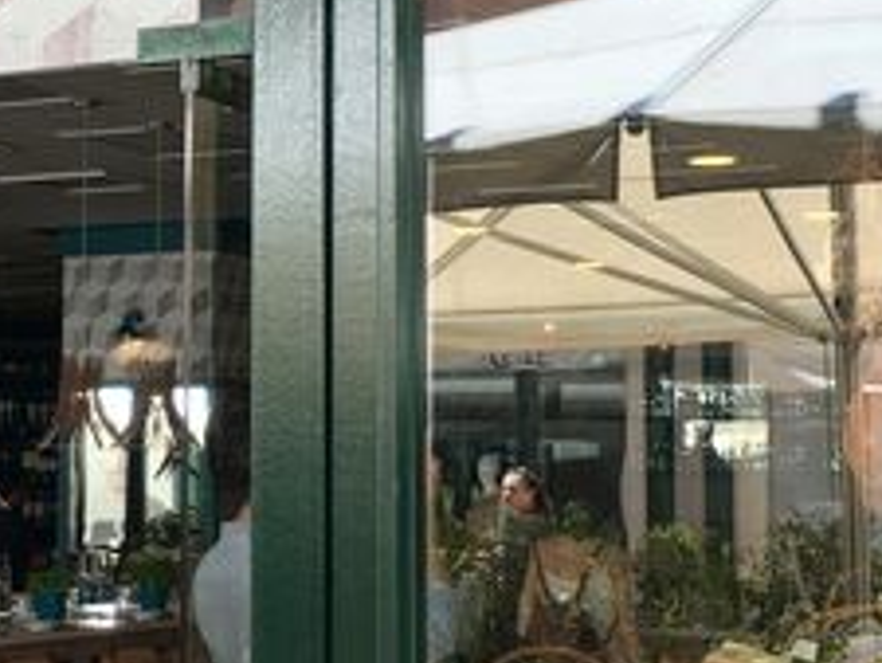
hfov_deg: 22.5
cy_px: 284
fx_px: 2167
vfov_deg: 17.4
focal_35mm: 85
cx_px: 114
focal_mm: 4.15
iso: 32
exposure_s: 1/100
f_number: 2.2
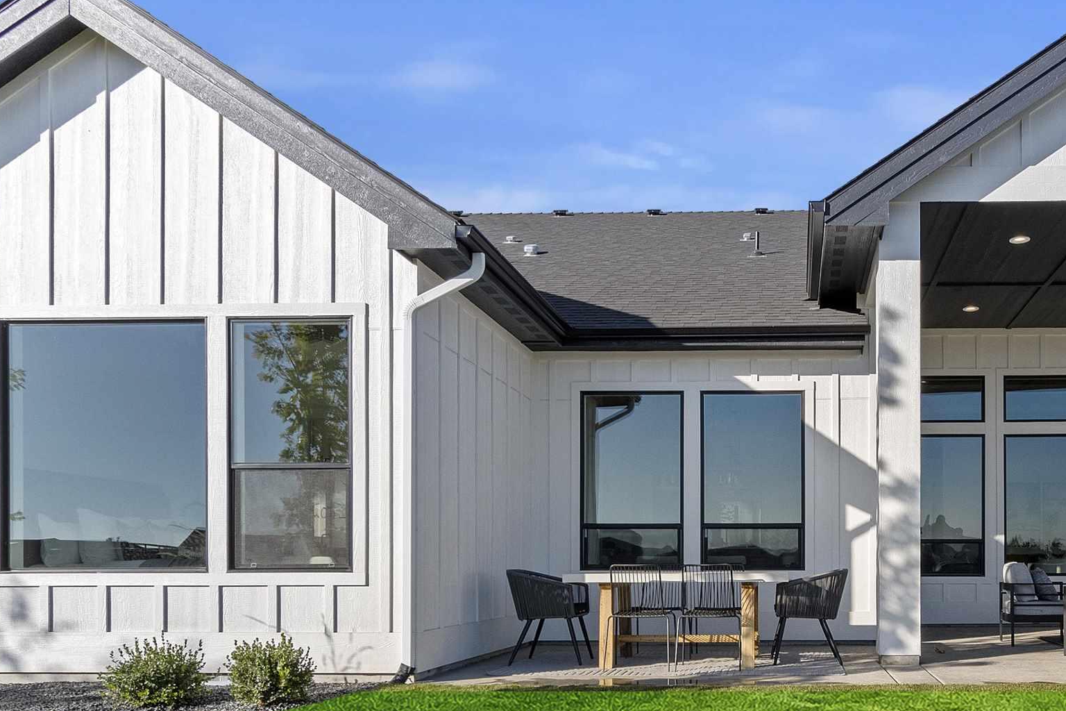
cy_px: 576
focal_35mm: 30
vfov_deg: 41.6
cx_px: 779
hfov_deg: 59.2
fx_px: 888
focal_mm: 10
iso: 320
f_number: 11
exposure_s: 1/125
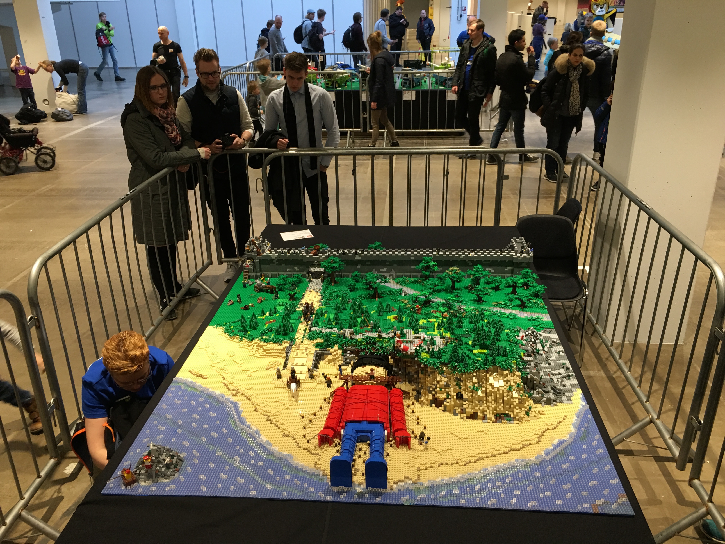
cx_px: 362
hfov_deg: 61.7
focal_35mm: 29
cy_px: 272
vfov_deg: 48.2
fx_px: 607
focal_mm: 4.15
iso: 50
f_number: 2.2
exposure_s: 1/17
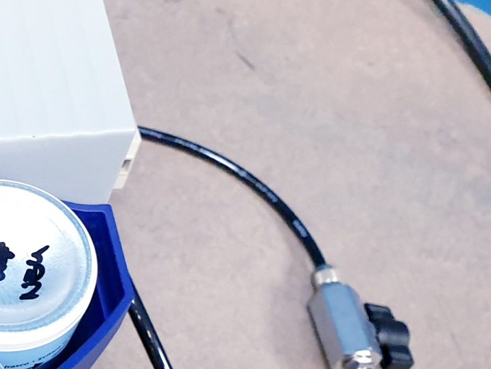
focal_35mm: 93
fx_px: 1319
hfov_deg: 18.5
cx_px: -259
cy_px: 426
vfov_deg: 15.4
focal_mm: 4.3
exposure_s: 1/33
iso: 320
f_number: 2.4
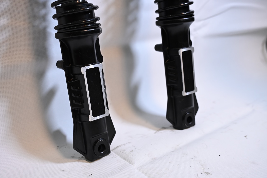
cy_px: 89
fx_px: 311
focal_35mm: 42
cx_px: 134
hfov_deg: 46.4
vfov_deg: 31.9
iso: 1000
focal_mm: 42
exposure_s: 1/125
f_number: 4
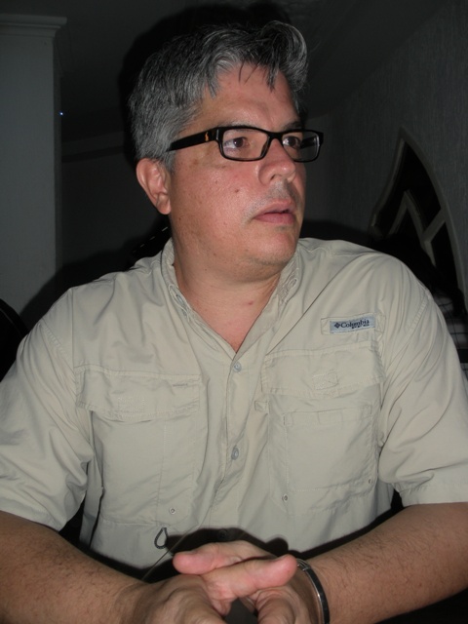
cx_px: 234
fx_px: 649
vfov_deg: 51.4
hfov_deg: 39.7
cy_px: 312
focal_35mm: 36
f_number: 3.5
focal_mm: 6.3
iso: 64
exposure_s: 1/60
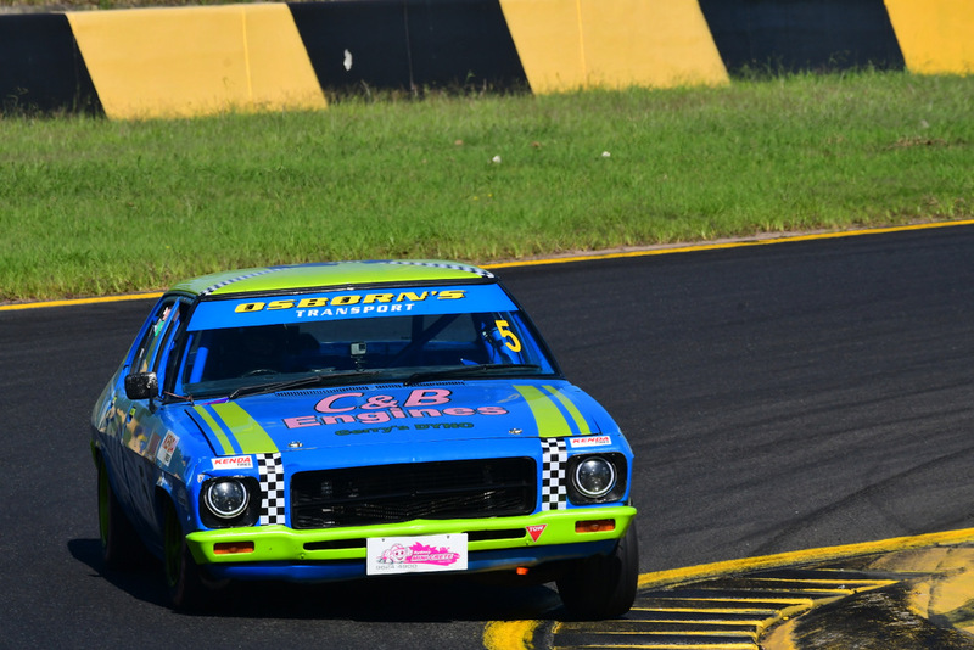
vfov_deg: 3.0
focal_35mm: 465
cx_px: 487
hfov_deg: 4.4
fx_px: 12585
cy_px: 325
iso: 400
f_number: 13
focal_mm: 310
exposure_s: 1/640
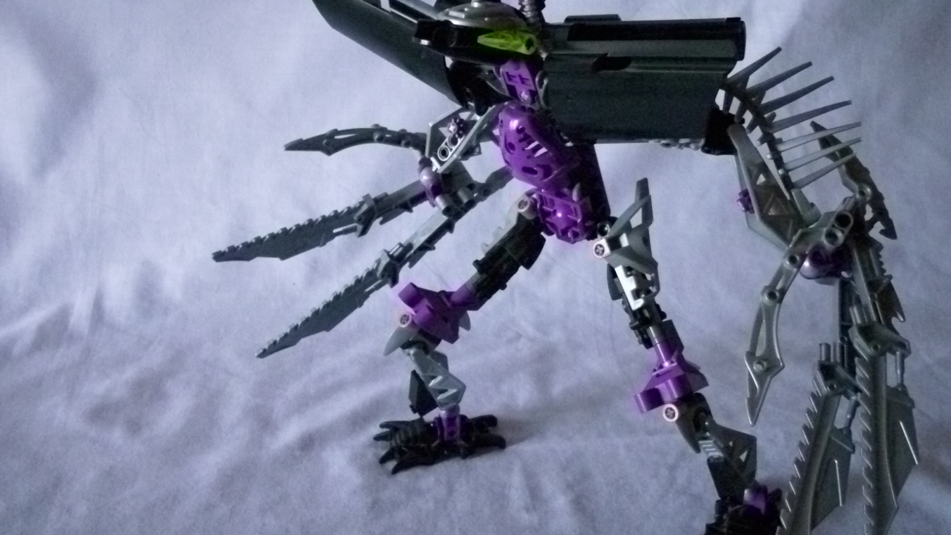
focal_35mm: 40
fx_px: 1009
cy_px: 141
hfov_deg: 50.3
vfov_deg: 29.3
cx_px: 543
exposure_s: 1/60
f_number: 2.8
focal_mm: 6.2
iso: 800
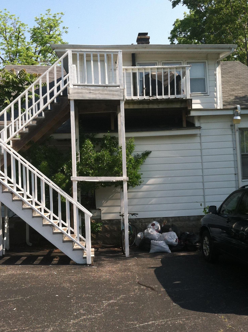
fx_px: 393
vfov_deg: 45.8
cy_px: 170
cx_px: 114
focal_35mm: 41
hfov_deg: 35.0
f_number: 2.8
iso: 80
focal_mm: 3.85
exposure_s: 1/556
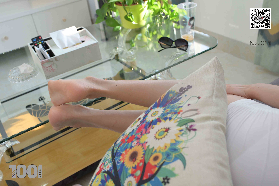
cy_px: 93
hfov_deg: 54.4
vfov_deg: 37.9
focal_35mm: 35
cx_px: 140
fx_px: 271
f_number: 5.6
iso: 1250
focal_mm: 35
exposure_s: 1/200
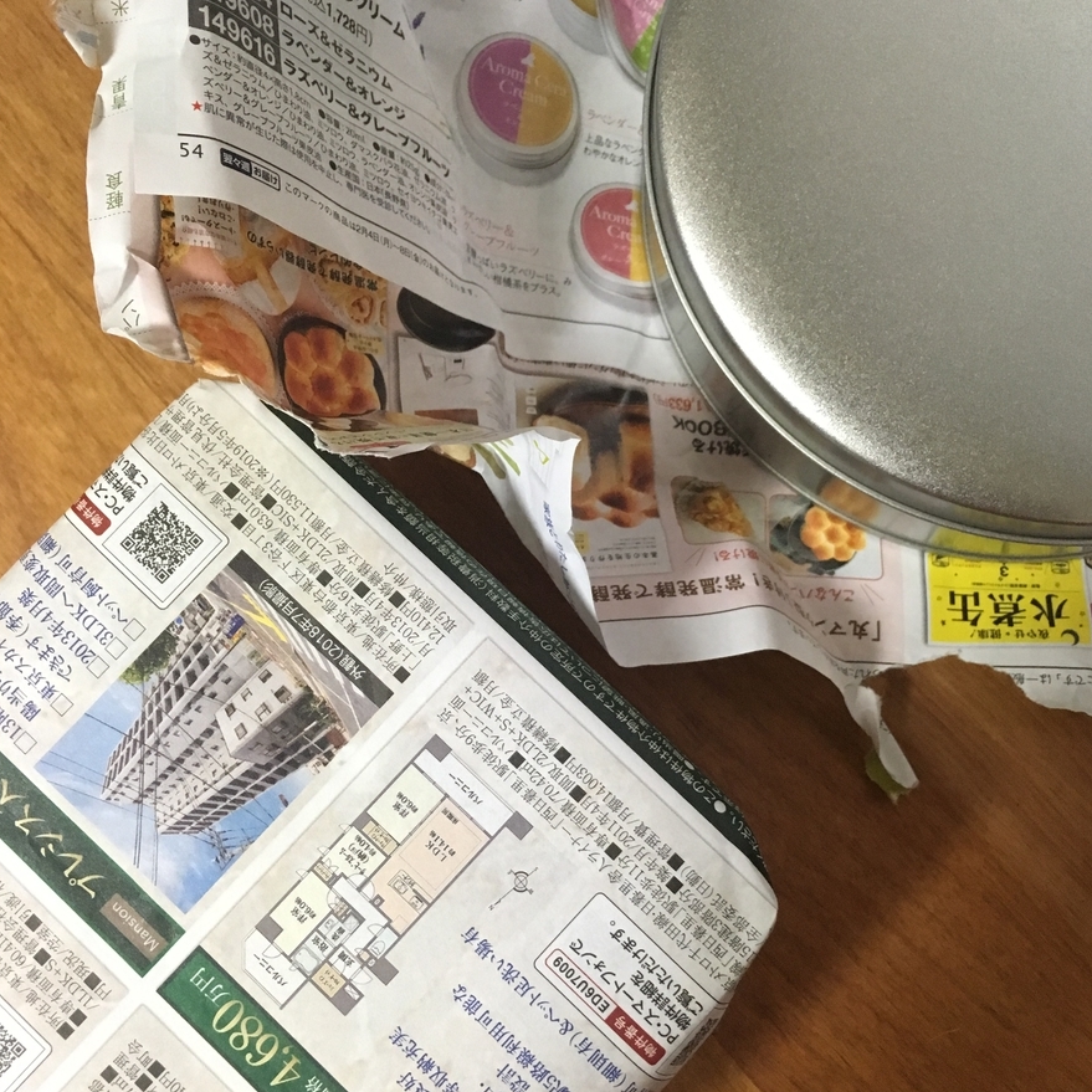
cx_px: 550
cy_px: 626
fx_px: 1249
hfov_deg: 47.2
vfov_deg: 47.1
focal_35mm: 35
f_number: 2.2
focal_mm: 4.15
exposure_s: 1/15
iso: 250
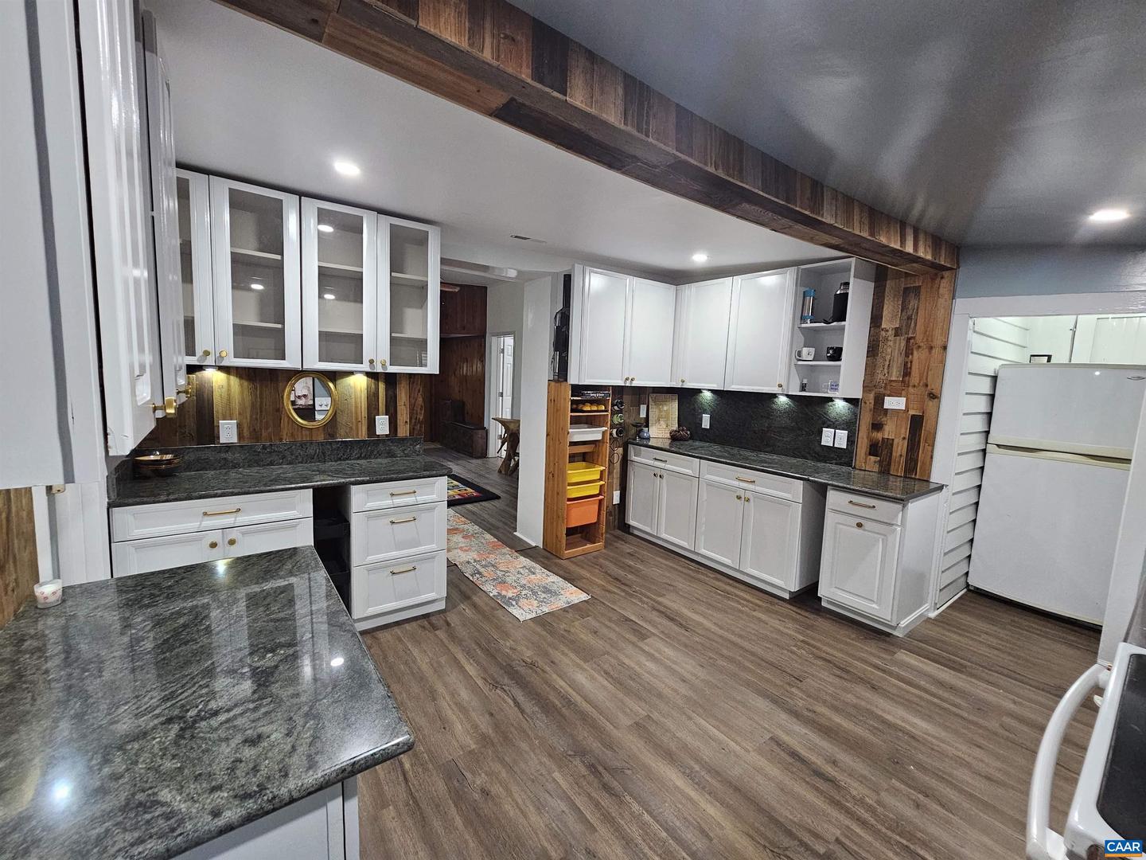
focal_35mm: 13
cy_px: 430
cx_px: 573
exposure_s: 1/40
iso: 320
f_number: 2.2
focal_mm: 2.2
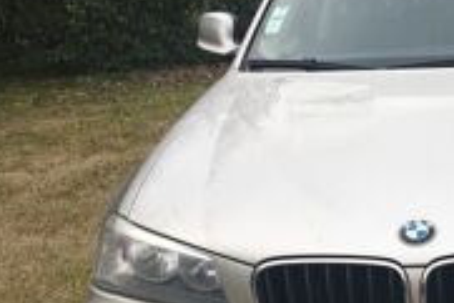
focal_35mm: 80
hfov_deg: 23.7
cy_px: 253
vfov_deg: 16.9
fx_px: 1010
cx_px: 507
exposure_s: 1/287
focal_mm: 4.15
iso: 25
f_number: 2.2
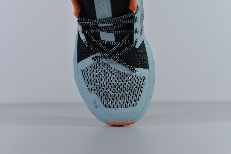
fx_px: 321
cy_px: 77
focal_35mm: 50
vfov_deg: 27.0
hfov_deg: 39.6
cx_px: 116
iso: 100
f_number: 5.6
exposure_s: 1/320
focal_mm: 50
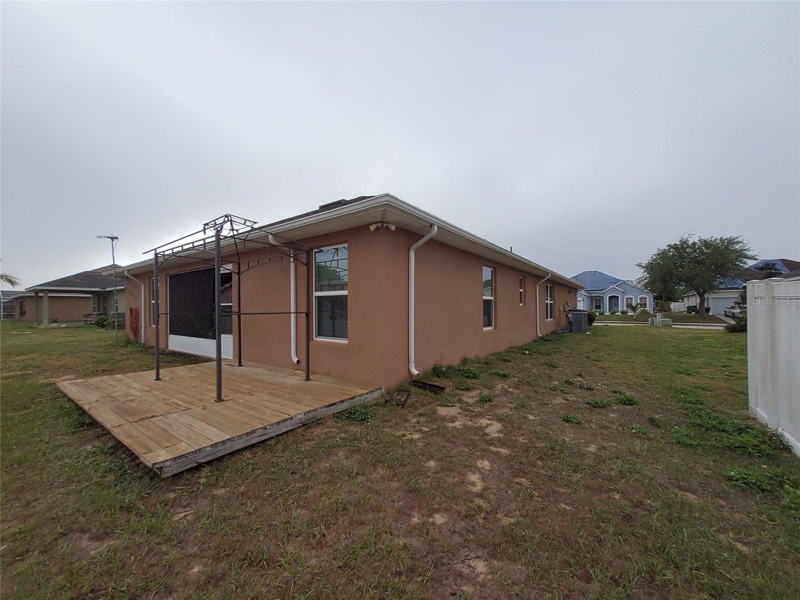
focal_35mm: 13
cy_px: 300
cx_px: 400
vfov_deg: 89.9
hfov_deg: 106.2
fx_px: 300
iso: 50
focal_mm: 1.13
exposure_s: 1/1167
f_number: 2.2
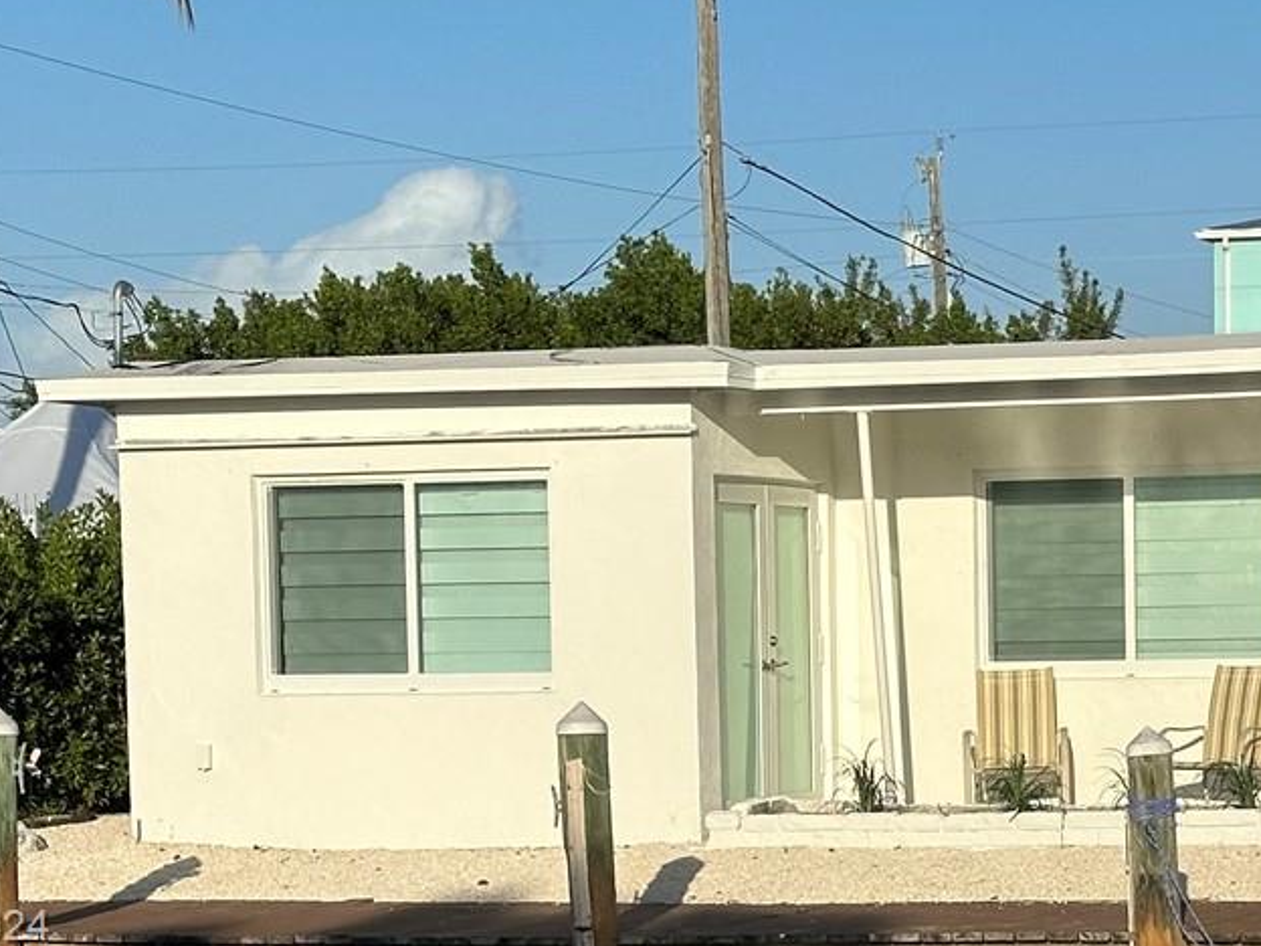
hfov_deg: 15.9
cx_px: 1021
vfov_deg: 11.9
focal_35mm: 123
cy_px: 930
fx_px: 4481
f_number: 1.78
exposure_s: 1/6623
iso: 64
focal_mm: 6.86
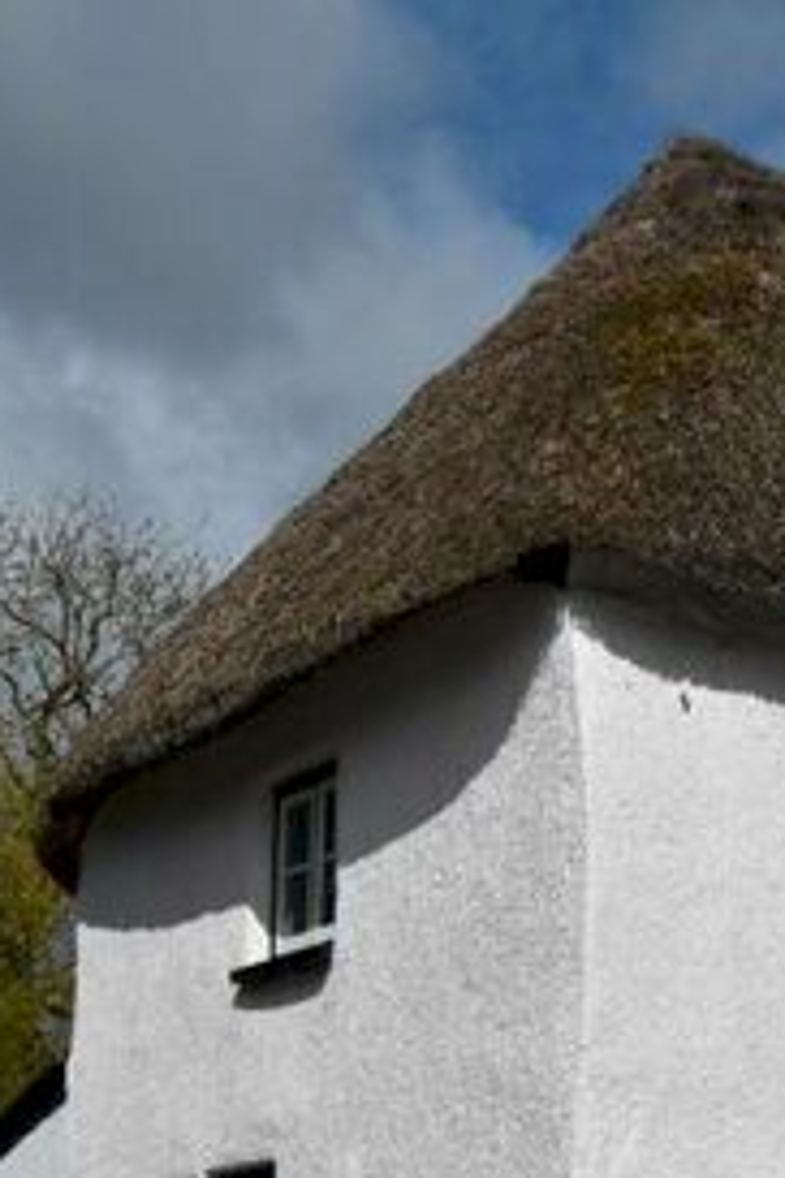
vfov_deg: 26.0
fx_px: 2518
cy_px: 869
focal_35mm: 77
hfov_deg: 16.9
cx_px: 975
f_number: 10
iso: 100
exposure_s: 1/400
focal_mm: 20
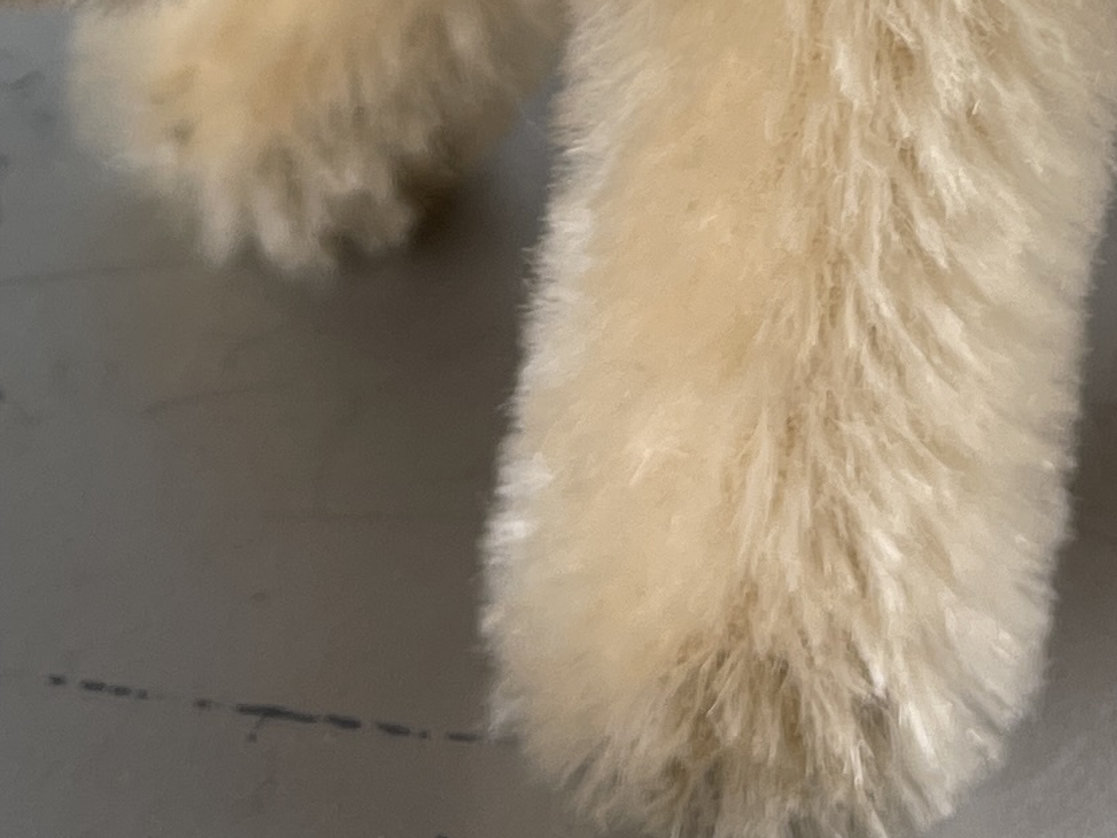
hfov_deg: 16.3
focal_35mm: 121
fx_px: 3905
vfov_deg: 10.8
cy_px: -1002
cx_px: 633
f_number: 1.6
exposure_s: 1/112
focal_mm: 5.1
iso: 32
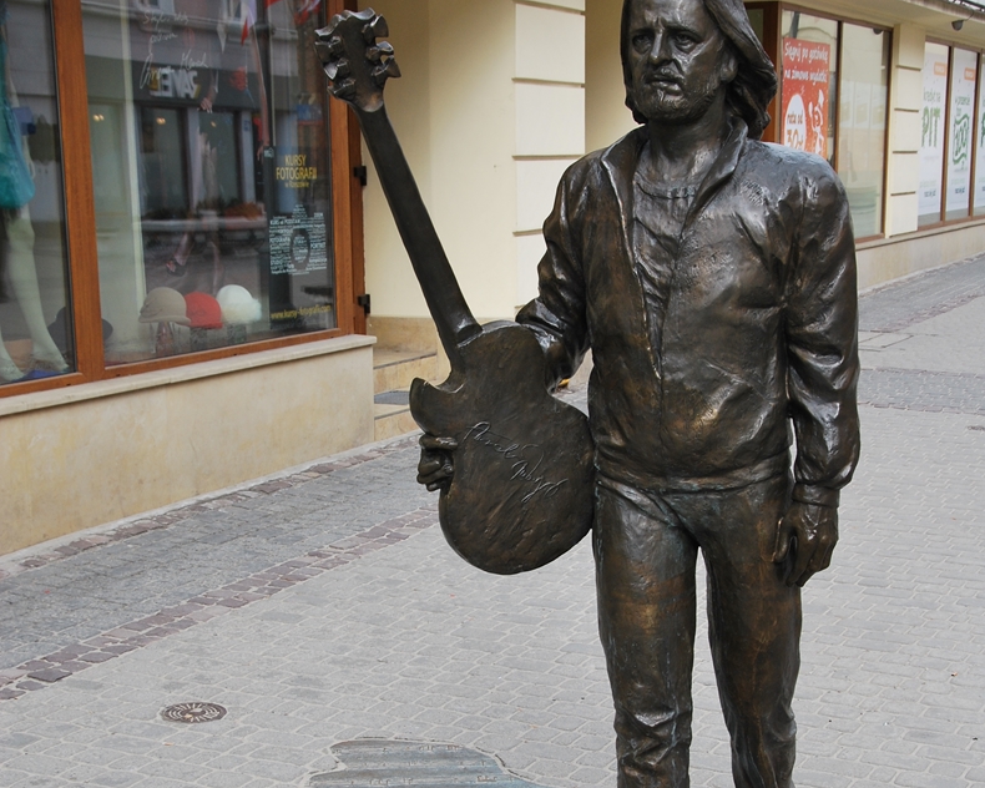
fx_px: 1866
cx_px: 496
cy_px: 526
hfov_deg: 29.6
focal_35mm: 64
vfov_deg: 23.7
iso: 200
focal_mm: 30
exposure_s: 1/125
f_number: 9
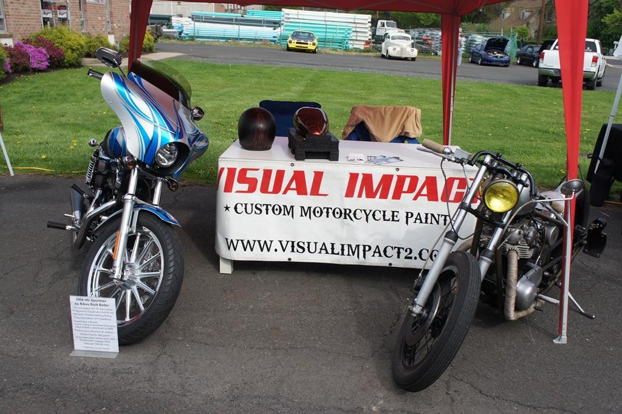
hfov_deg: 55.1
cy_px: 207
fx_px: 596
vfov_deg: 38.3
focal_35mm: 34
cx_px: 311
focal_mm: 23
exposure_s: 1/250
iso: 200
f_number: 8
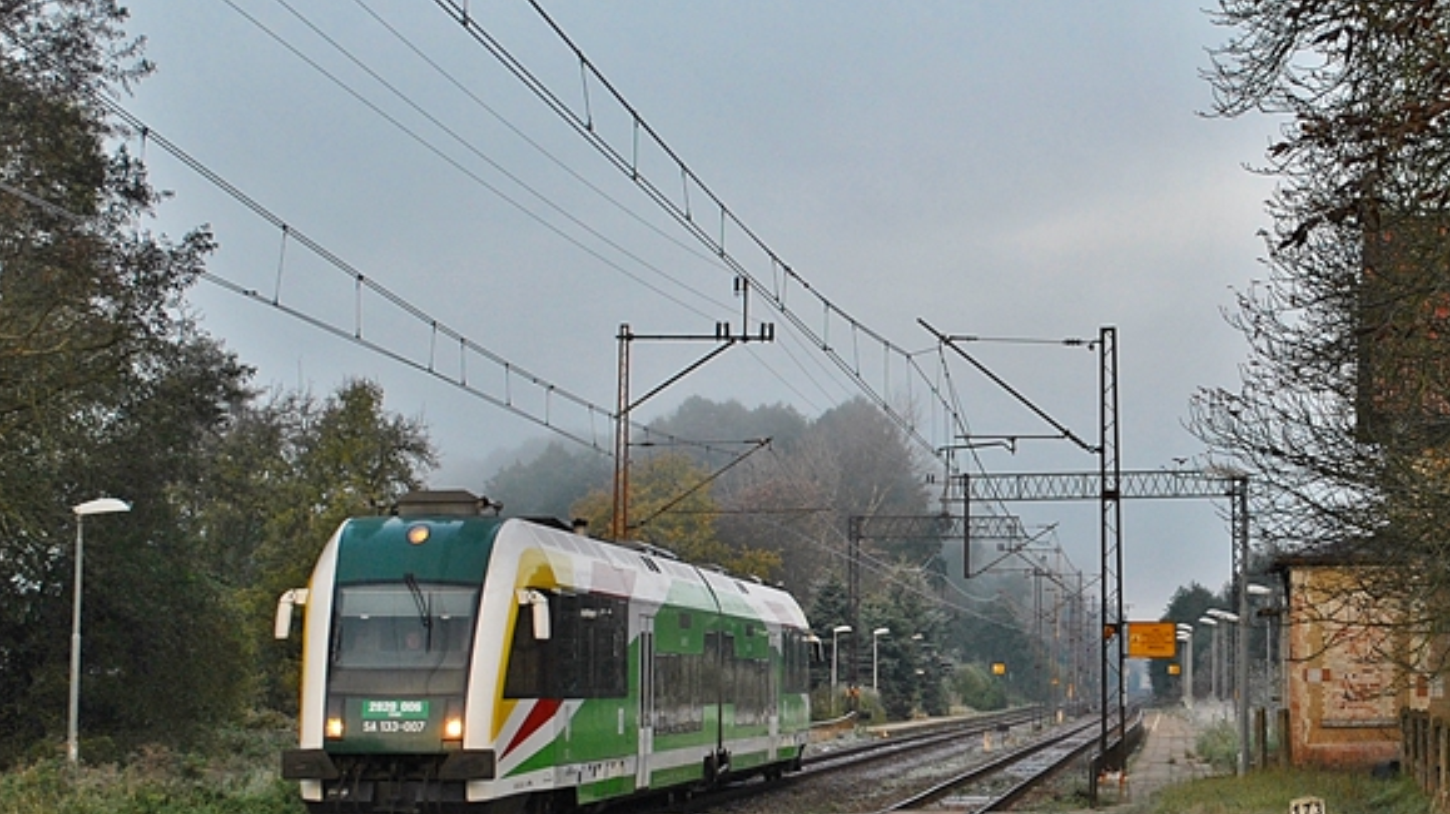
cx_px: 1165
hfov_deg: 23.6
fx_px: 3420
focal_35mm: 89
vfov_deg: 13.5
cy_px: 562
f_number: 5.6
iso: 200
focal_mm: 32
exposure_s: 1/125
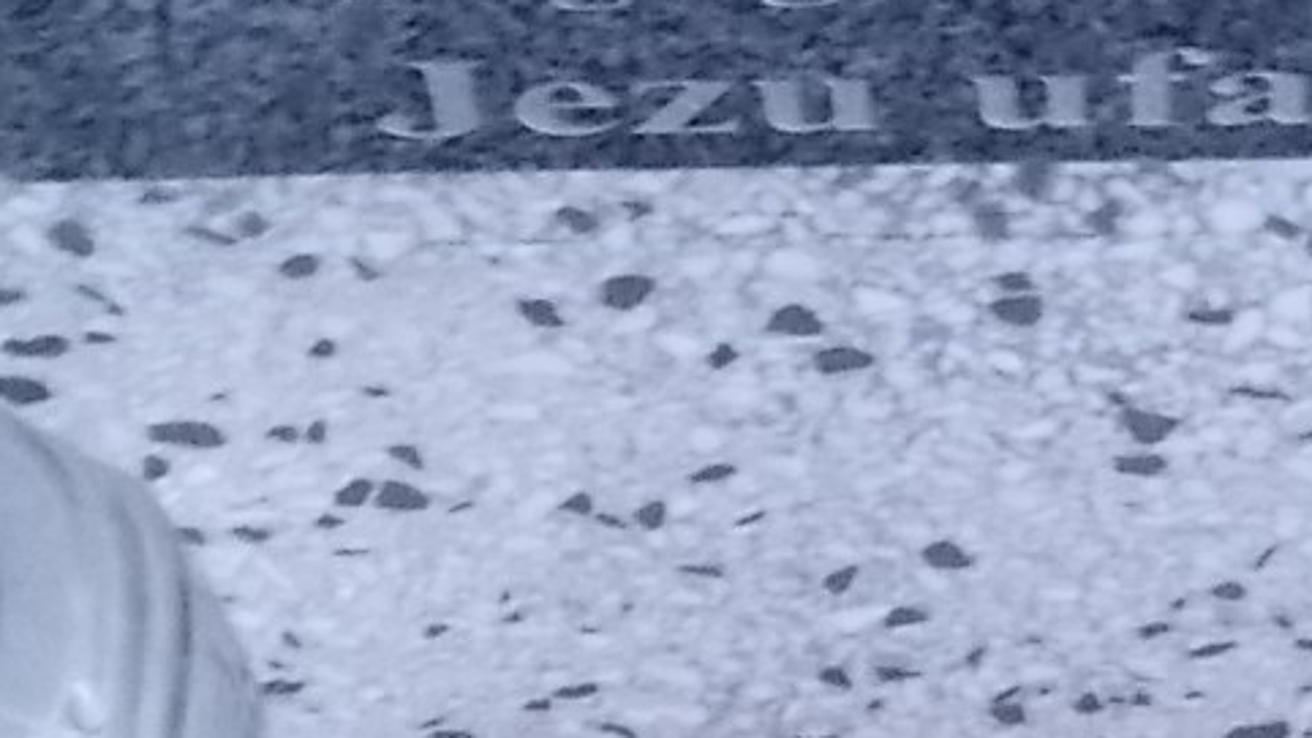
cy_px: -449
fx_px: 3270
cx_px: 1298
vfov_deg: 12.1
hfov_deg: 21.9
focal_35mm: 94
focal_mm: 4.6
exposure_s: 1/5
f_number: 3.2
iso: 400
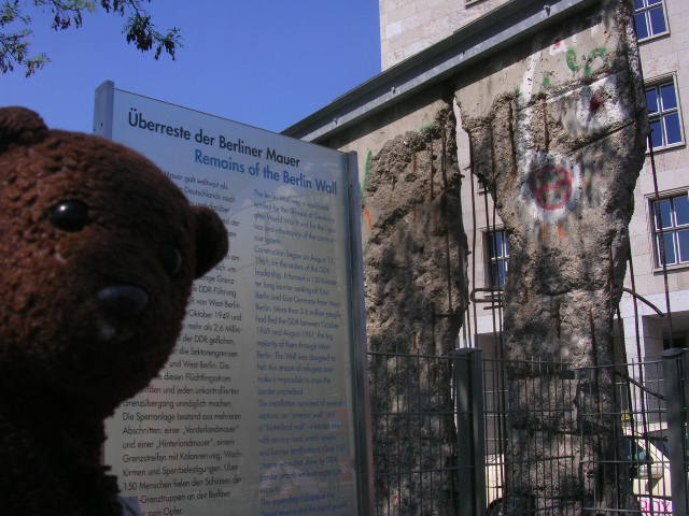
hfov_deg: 49.0
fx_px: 756
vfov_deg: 37.7
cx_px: 344
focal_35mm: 38
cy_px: 258
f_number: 5.6
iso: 50
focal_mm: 5.8
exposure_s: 1/456
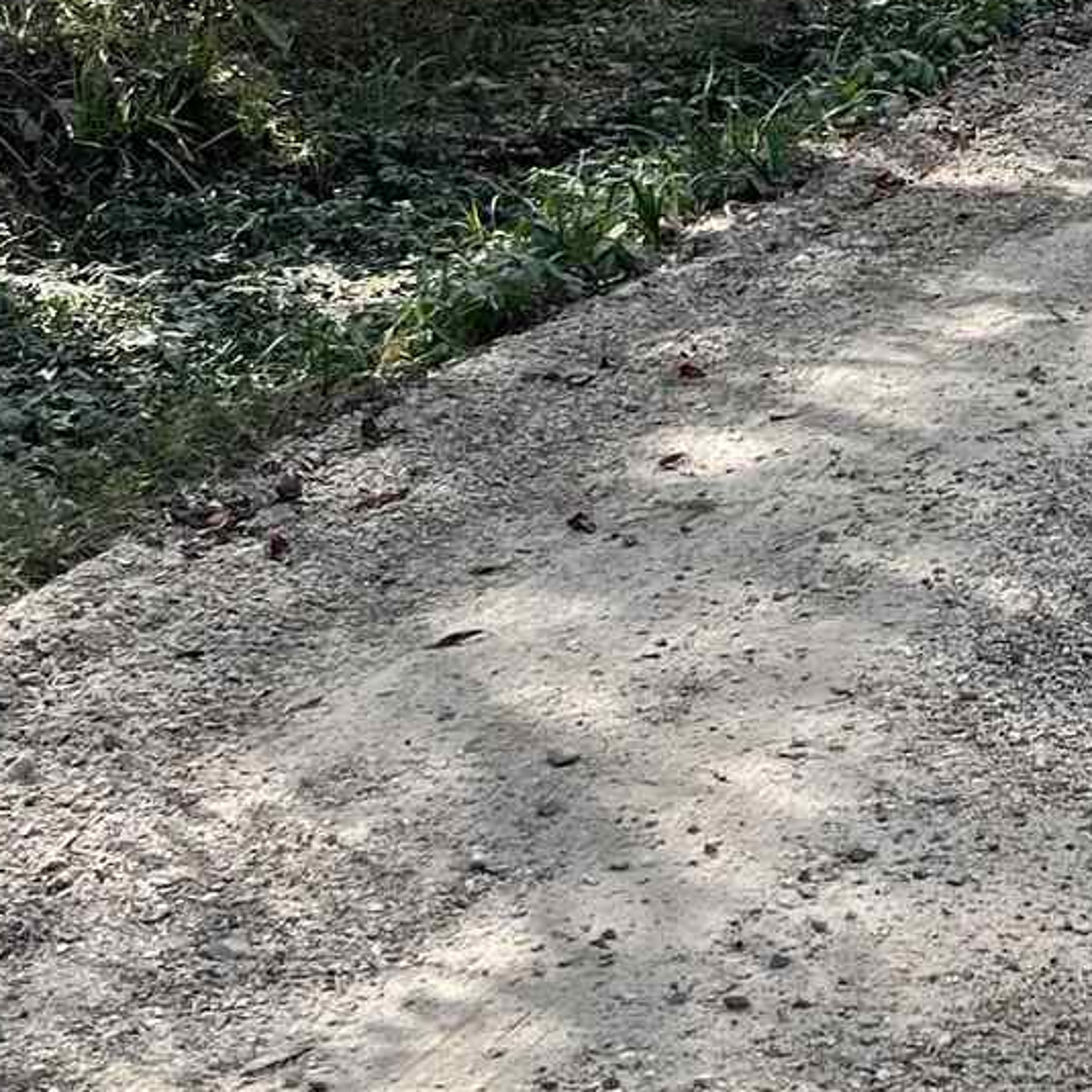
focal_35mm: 99
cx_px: 1086
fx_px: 3533
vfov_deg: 16.9
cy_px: -194
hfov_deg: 17.2
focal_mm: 5.7
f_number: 1.5
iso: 50
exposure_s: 1/917
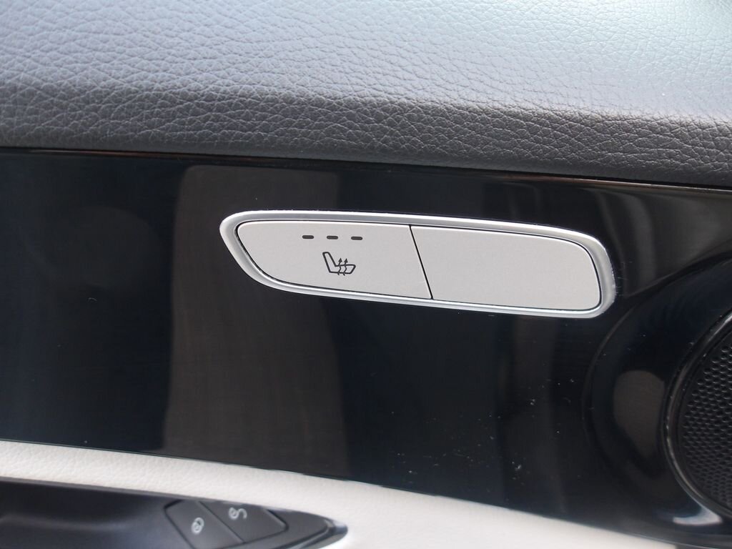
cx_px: 366
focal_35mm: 27
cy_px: 274
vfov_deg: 51.4
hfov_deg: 65.3
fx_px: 571
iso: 200
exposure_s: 1/22
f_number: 3
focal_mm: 4.9
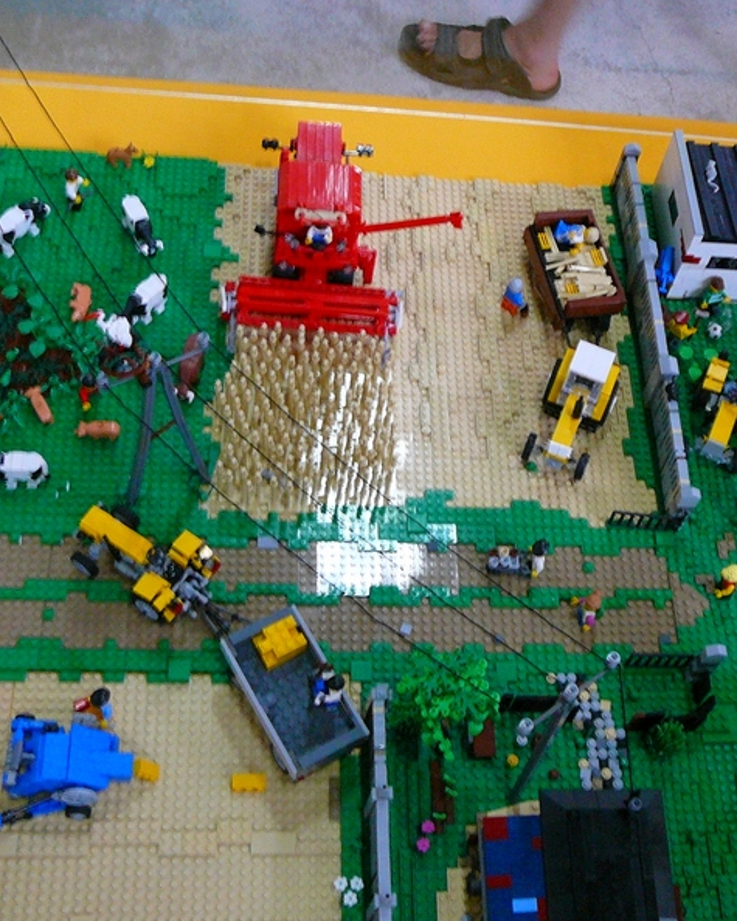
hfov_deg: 32.6
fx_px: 1255
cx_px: 452
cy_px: 460
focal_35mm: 46
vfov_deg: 40.3
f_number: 2.8
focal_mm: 5.2
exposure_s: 1/8
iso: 200
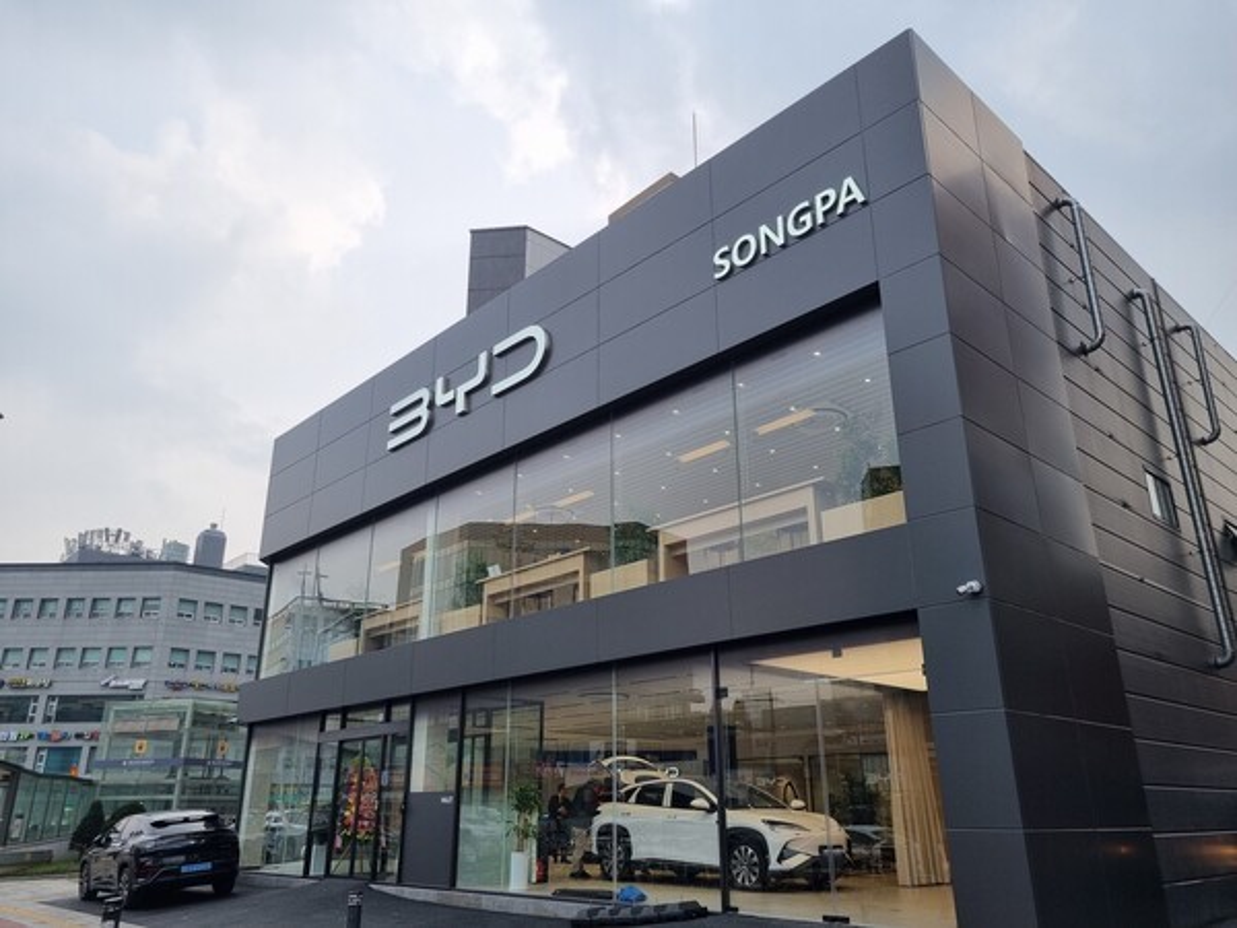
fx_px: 929
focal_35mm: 26
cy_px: 464
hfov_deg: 67.3
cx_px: 618
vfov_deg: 53.1
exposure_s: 1/1436
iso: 50
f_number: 1.8
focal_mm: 5.4
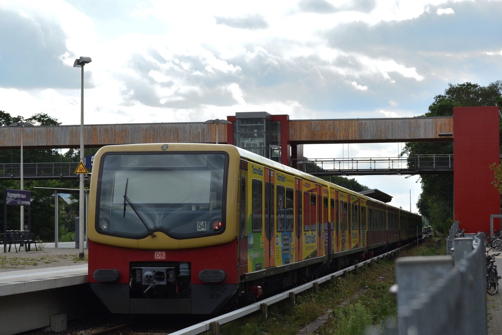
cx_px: 251
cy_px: 168
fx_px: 1150
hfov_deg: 24.6
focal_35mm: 82
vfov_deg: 16.6
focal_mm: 55
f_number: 9
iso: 500
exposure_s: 1/800
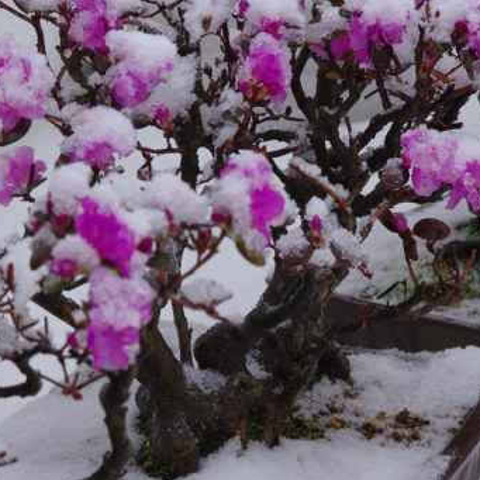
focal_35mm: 268
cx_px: 201
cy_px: 282
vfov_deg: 6.5
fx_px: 4204
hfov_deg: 6.5
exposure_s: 1/200
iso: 400
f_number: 9
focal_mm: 70
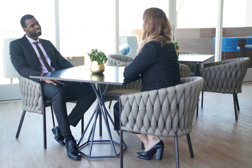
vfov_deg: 15.5
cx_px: 107
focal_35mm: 88
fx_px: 616
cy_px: 71
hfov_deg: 23.1
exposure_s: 1/2500
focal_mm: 70
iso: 2500
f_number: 2.8
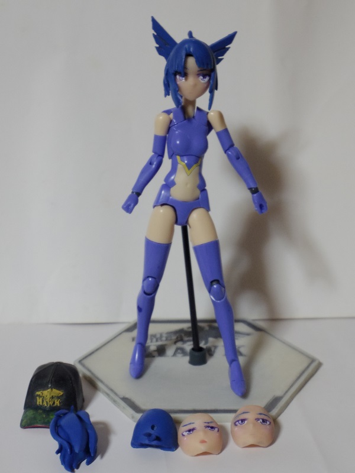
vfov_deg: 31.2
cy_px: 236
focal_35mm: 62
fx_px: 848
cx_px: 178
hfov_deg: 23.7
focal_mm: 13.4
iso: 800
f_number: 4
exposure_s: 1/5
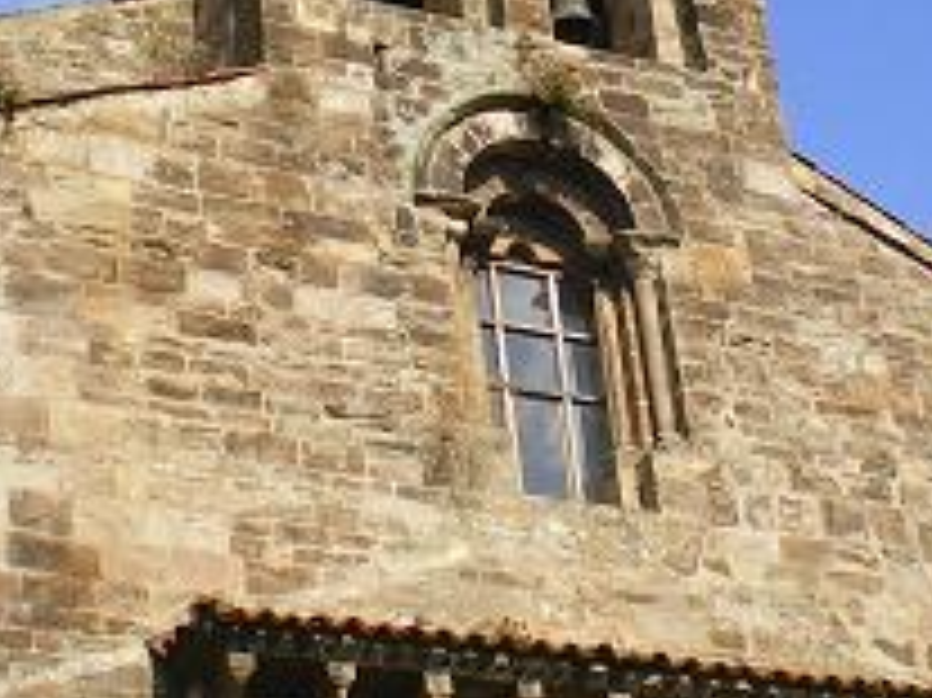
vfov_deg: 15.2
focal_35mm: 97
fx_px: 2610
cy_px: 347
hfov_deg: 20.2
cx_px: 455
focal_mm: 6.3
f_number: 4.6
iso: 64
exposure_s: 1/320
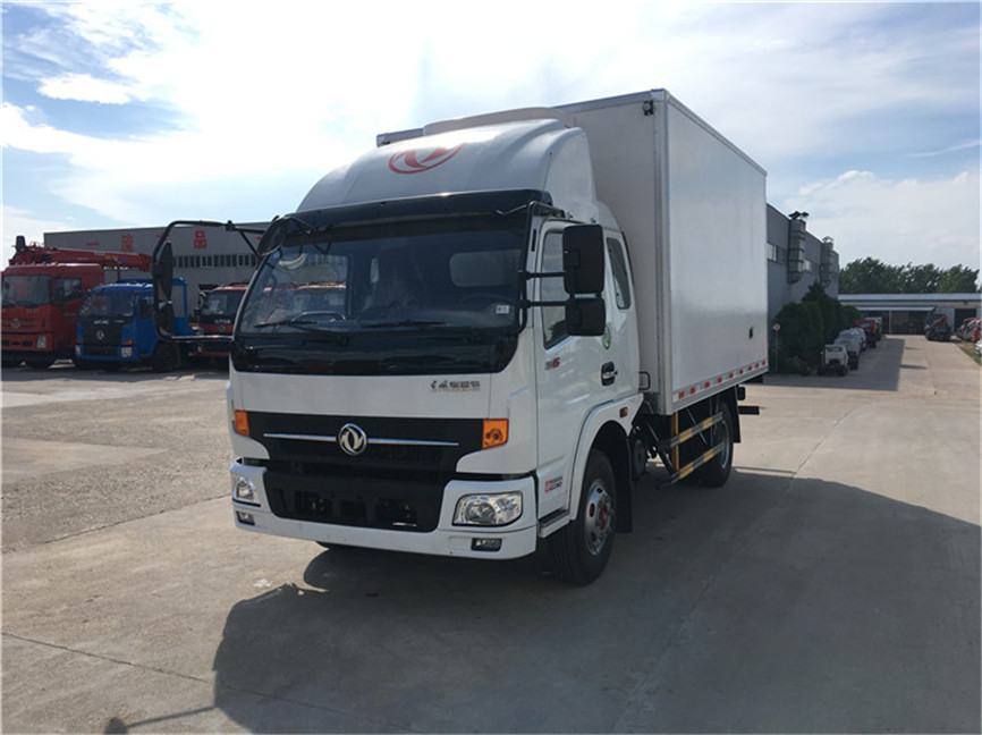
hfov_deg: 61.7
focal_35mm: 29
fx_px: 822
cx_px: 491
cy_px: 368
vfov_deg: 48.2
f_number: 2.2
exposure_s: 1/1479
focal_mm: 4.15
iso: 25
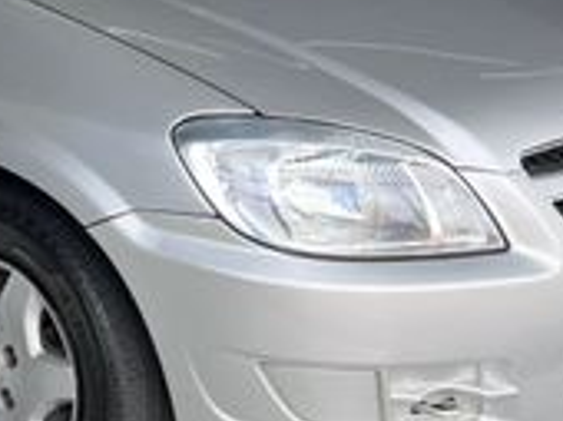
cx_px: 40
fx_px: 1169
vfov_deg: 20.2
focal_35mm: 72
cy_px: 109
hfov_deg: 26.1
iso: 50
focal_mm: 5.7
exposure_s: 1/567
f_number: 1.5
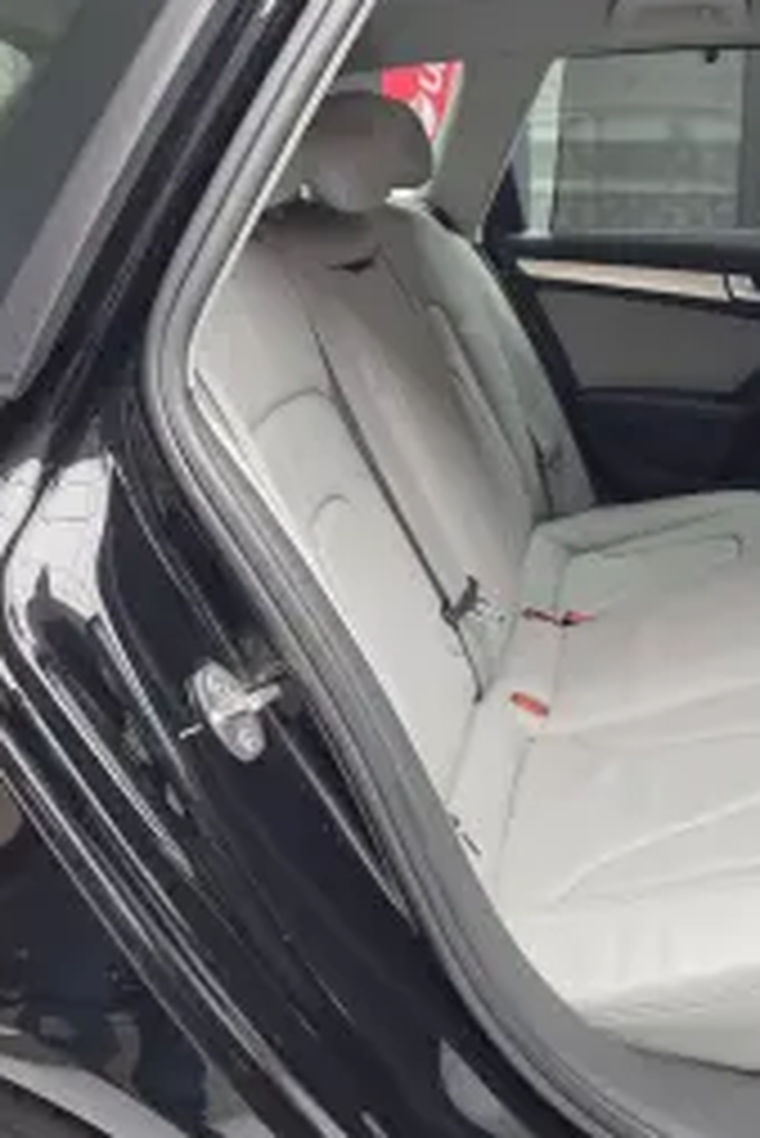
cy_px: 544
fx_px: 1075
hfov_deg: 37.3
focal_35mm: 34
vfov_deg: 55.7
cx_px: 625
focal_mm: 6.25
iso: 160
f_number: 1.7
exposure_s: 1/100
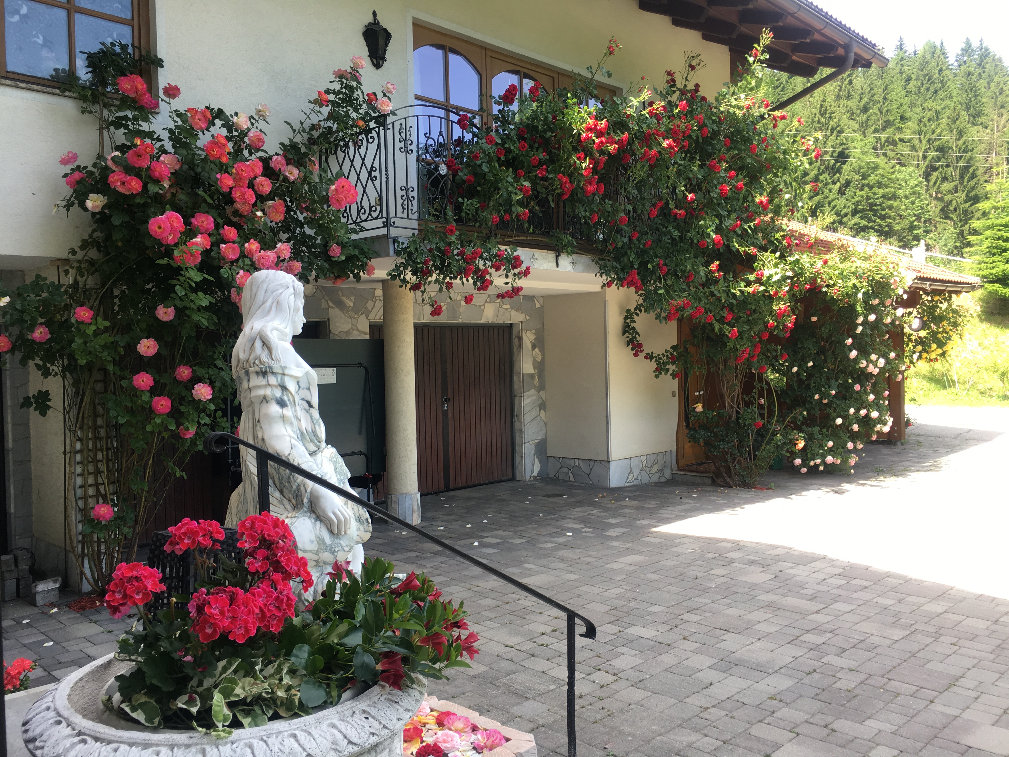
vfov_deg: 48.2
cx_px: 504
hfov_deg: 61.7
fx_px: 845
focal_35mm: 29
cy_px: 378
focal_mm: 4.15
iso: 25
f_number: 2.2
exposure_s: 1/123
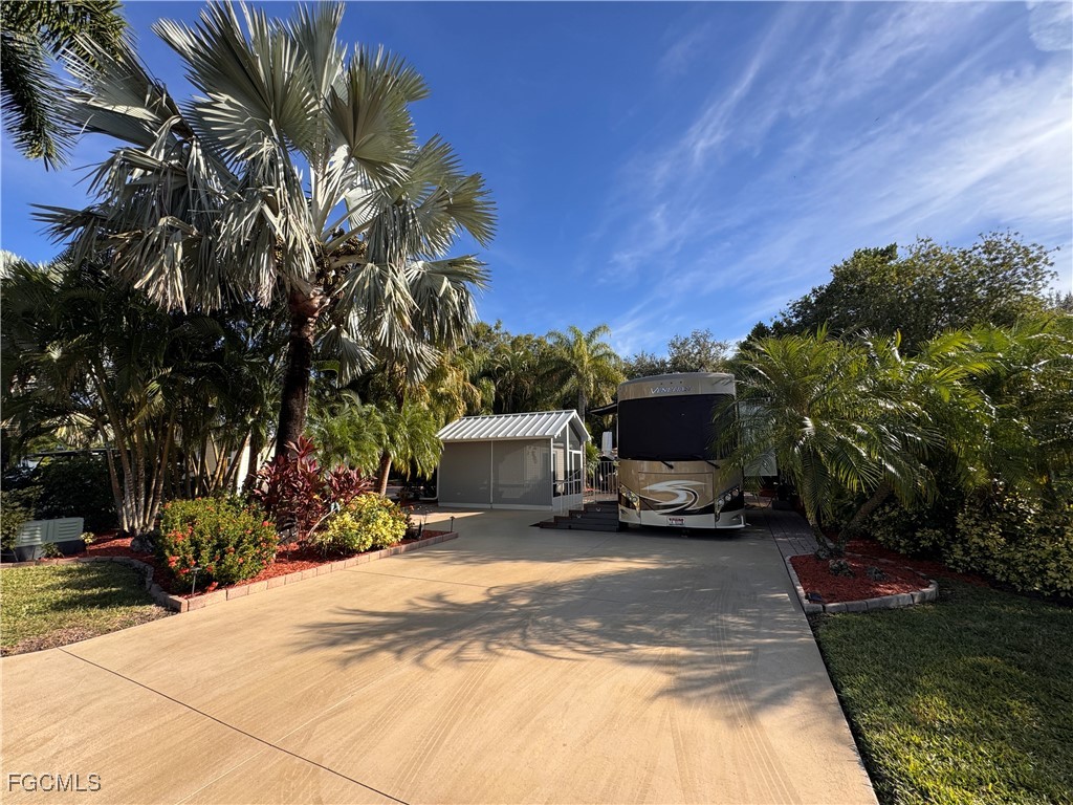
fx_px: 434
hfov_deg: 102.1
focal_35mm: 14
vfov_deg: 85.7
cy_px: 402
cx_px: 536
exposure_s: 1/1094
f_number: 2.2
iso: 50
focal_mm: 2.22
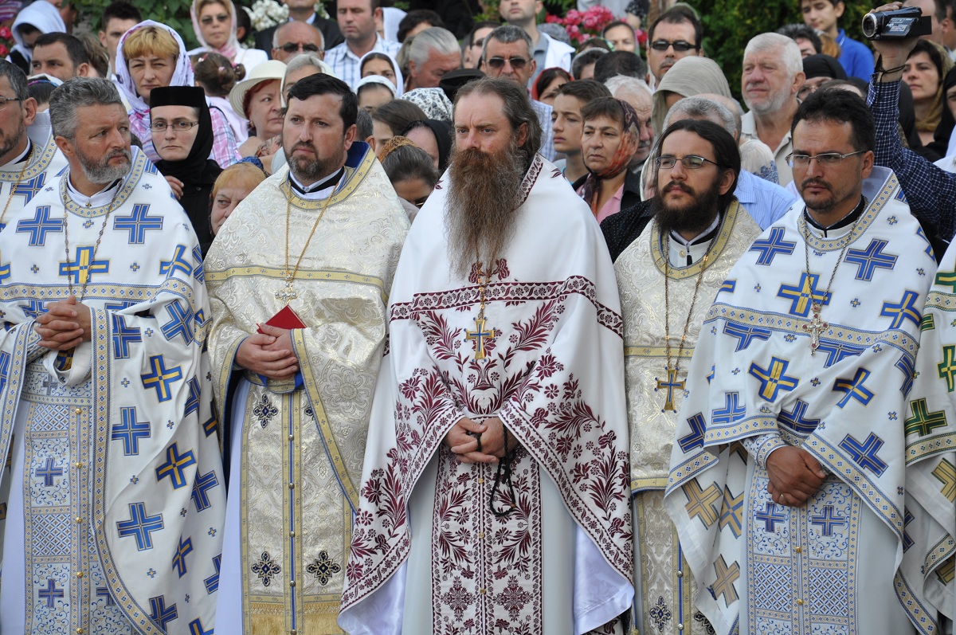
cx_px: 478
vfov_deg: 8.7
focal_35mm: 158
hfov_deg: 13.1
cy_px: 318
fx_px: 4177
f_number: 5.6
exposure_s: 1/125
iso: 250
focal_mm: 105
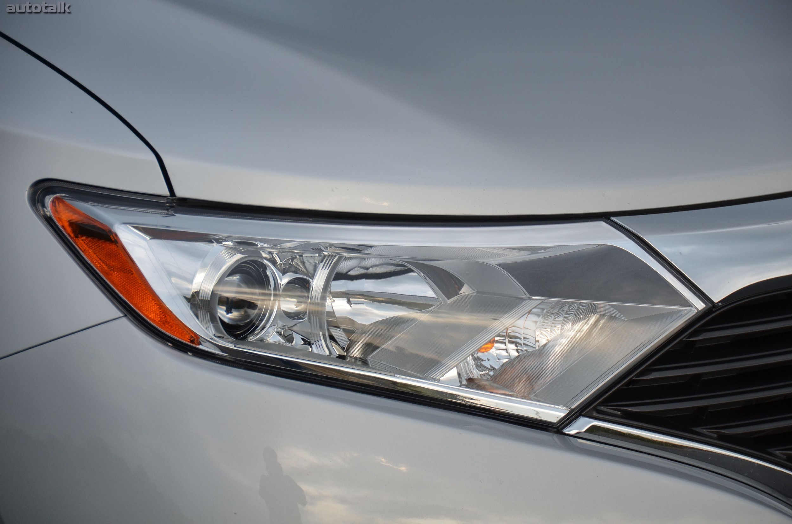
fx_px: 2964
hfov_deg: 15.2
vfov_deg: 10.1
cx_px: 396
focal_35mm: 135
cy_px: 262
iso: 400
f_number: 5.3
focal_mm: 90
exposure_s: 1/1000
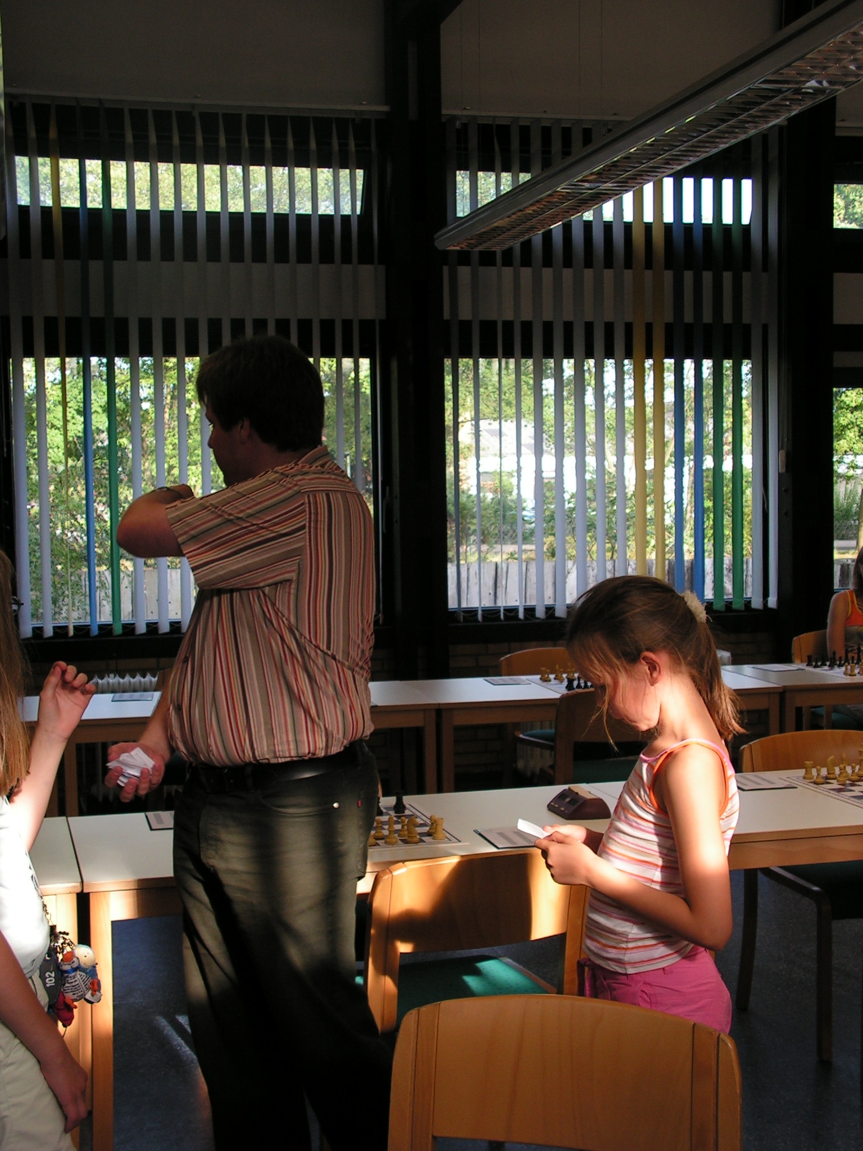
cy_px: 576
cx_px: 432
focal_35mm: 48
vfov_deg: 39.7
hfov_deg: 30.3
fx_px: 1596
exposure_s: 1/100
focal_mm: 8.1
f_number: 3.2
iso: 64
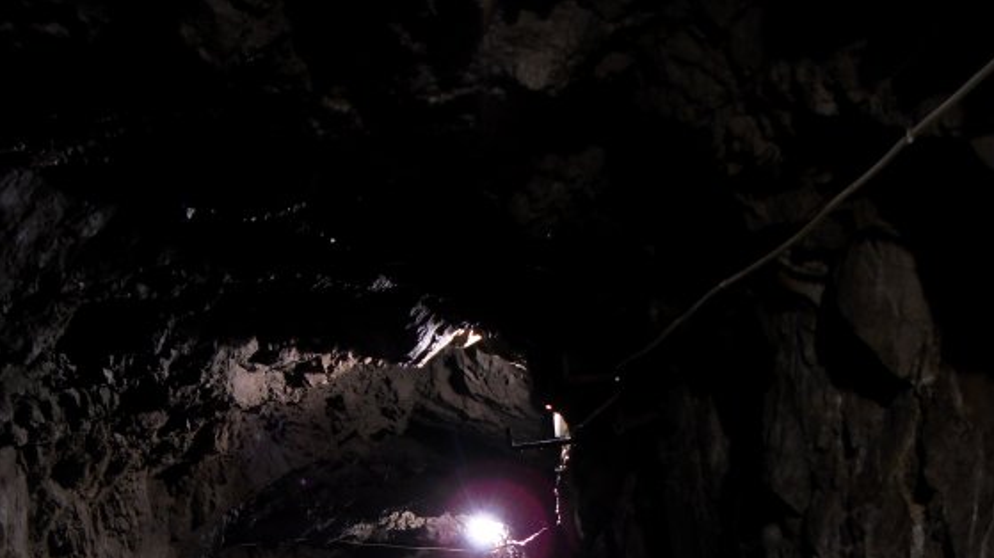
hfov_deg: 36.4
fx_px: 1502
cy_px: 494
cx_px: 382
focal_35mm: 57
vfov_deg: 20.7
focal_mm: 6.6
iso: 80
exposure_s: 4
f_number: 3.5
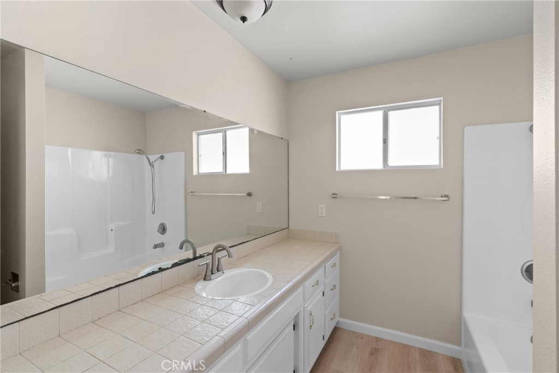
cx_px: 280
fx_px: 248
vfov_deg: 73.8
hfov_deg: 96.7
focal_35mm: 16
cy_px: 186
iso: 1000
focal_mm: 16
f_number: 8
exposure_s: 1/6
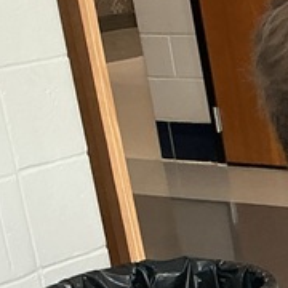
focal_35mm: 146
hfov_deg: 10.3
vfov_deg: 11.5
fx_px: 1374
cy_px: 414
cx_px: 698
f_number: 1.8
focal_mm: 3
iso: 64
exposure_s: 1/60
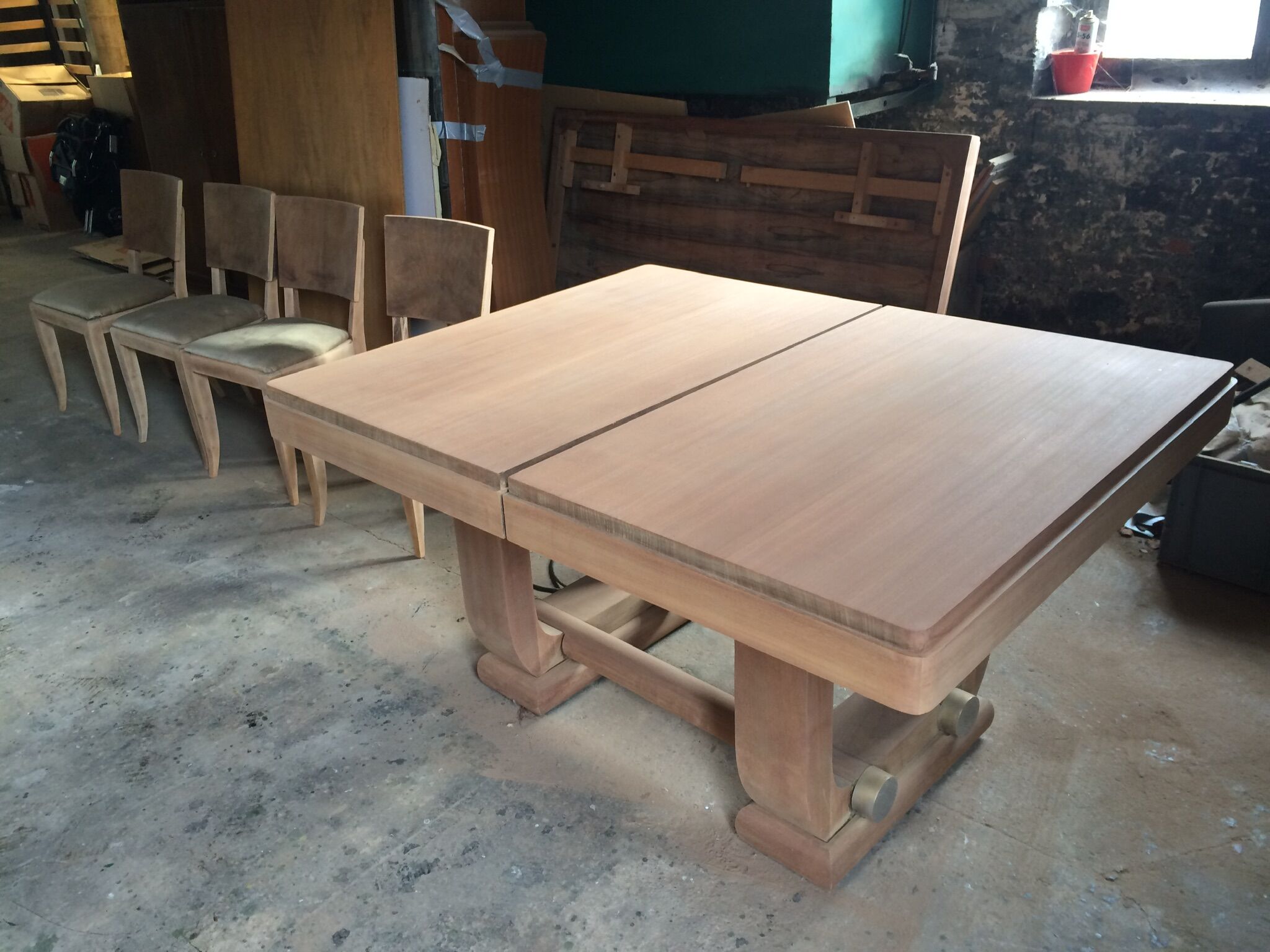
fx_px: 1064
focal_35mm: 29
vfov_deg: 48.2
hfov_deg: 61.7
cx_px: 635
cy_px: 476
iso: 100
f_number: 2.2
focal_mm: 4.15
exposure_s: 1/33
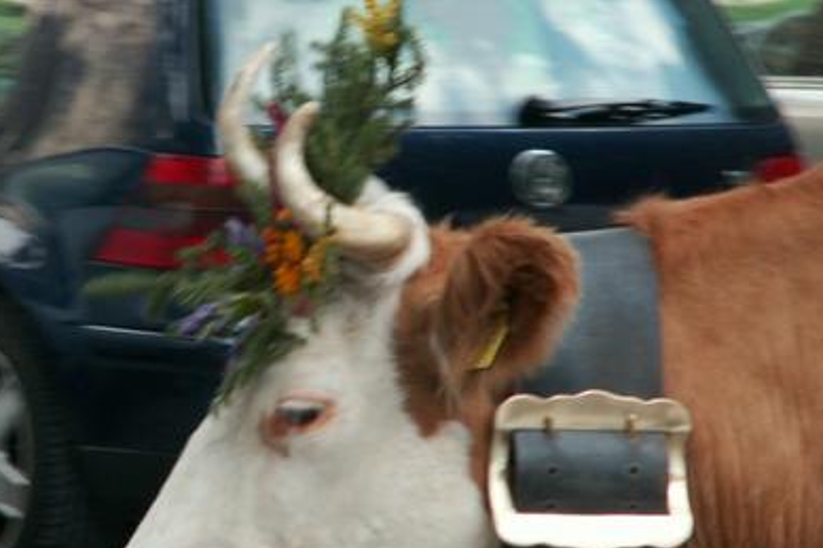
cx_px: 224
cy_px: 372
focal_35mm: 373
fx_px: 8523
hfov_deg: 5.5
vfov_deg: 3.7
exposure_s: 1/50
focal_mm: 35.67
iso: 50
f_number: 4
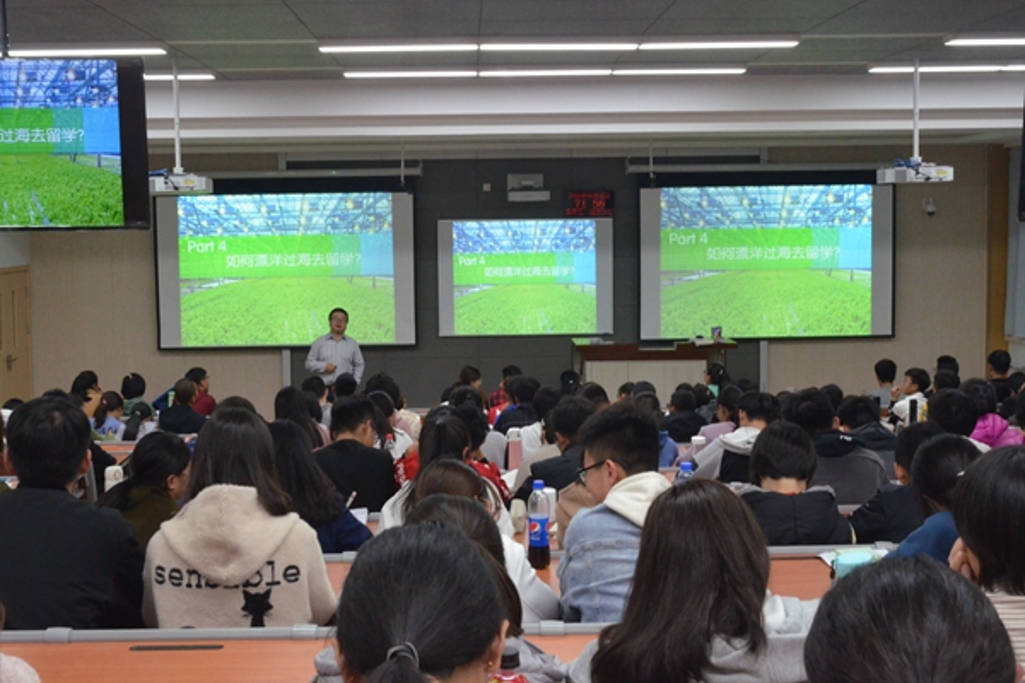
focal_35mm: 36
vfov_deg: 36.9
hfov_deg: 53.1
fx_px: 1025
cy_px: 342
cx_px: 512
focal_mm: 24
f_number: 3.8
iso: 2500
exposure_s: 1/40
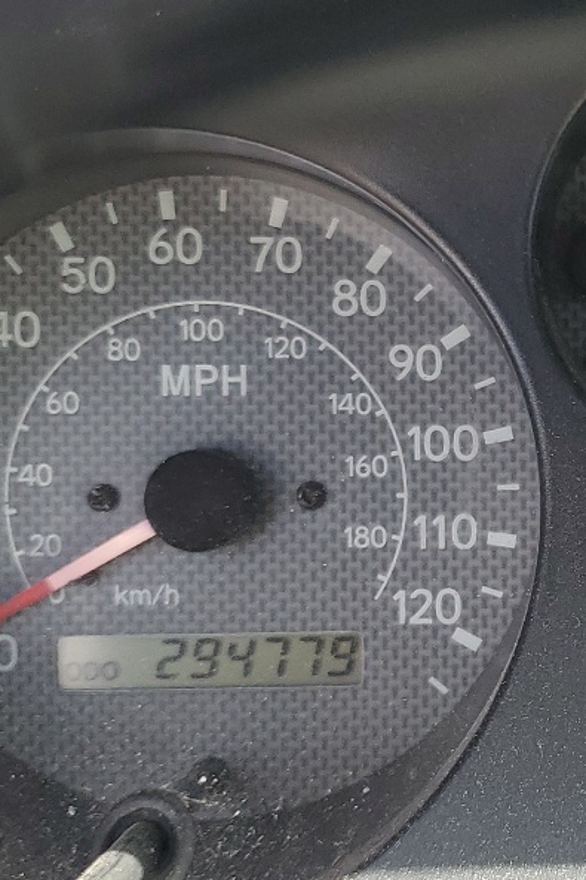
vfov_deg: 27.7
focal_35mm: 73
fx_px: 1783
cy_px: 487
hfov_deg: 17.5
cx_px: 754
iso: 50
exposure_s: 1/200
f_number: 1.5
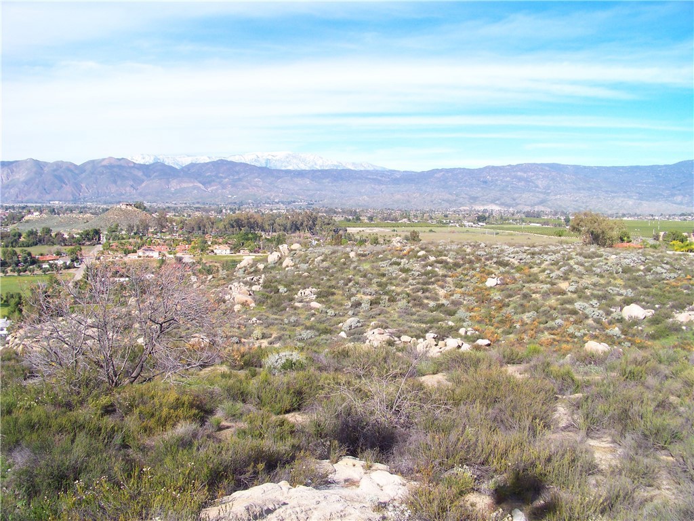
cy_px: 260
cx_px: 347
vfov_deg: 42.9
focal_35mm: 33
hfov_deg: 55.4
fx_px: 662
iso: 64
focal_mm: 5.85
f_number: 3.6
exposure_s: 1/500
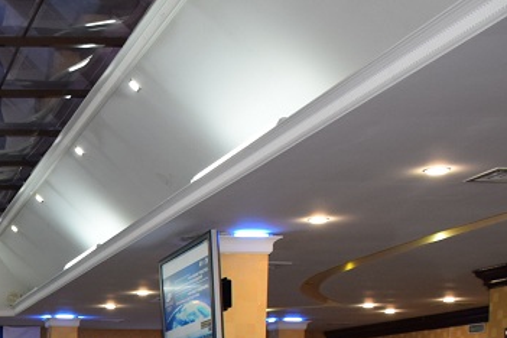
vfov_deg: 16.5
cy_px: 469
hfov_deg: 23.4
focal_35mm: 77
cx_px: -142
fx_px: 1084
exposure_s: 1/100
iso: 800
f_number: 5
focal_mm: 18
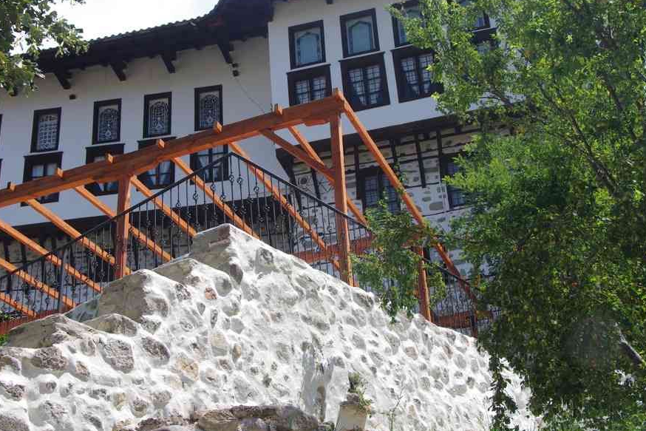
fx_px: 1005
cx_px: 303
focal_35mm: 56
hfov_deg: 35.6
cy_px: 190
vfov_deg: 24.2
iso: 200
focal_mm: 32.5
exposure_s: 1/60
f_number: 11
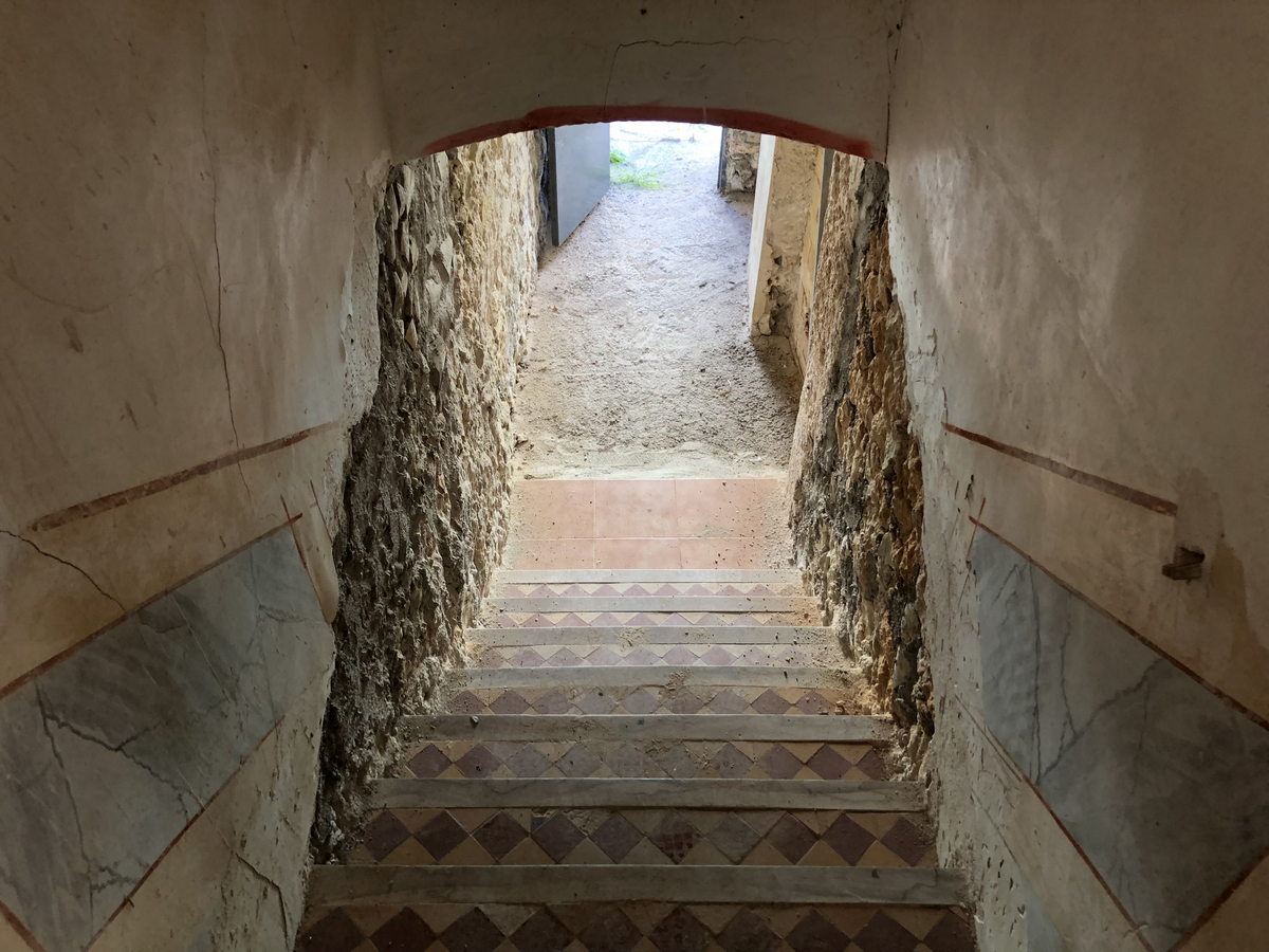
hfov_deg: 63.4
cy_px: 476
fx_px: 1026
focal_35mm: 28
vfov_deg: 49.7
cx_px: 634
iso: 160
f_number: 1.8
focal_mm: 3.99
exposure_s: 1/50
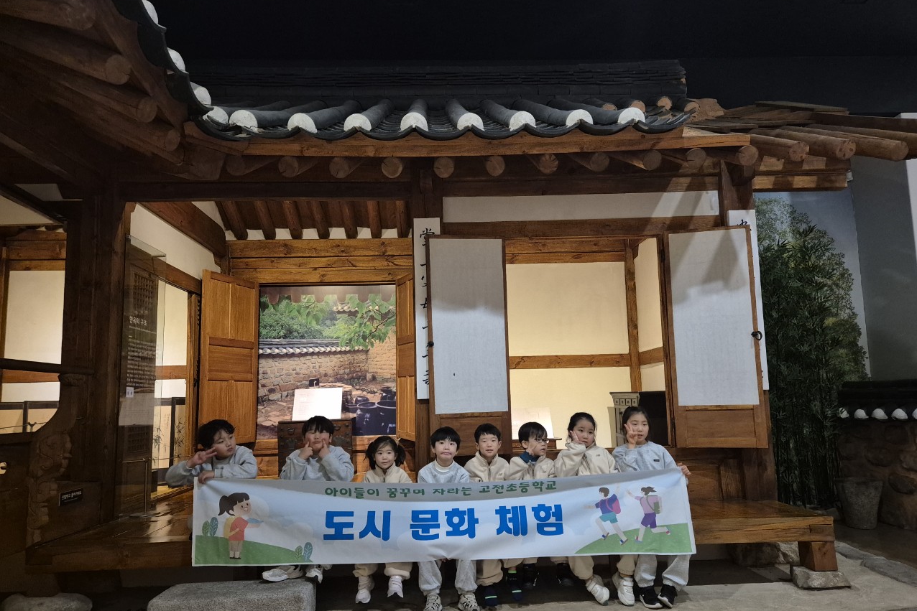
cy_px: 334
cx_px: 459
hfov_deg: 73.7
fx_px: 611
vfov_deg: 53.1
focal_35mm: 24
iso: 1000
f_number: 1.8
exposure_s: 1/60
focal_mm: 5.4
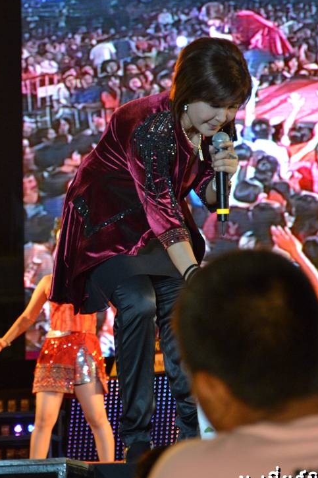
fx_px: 2593
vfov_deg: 10.5
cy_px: 204
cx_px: 163
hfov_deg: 7.0
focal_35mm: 196
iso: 3200
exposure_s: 1/125
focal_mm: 105
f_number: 5.6
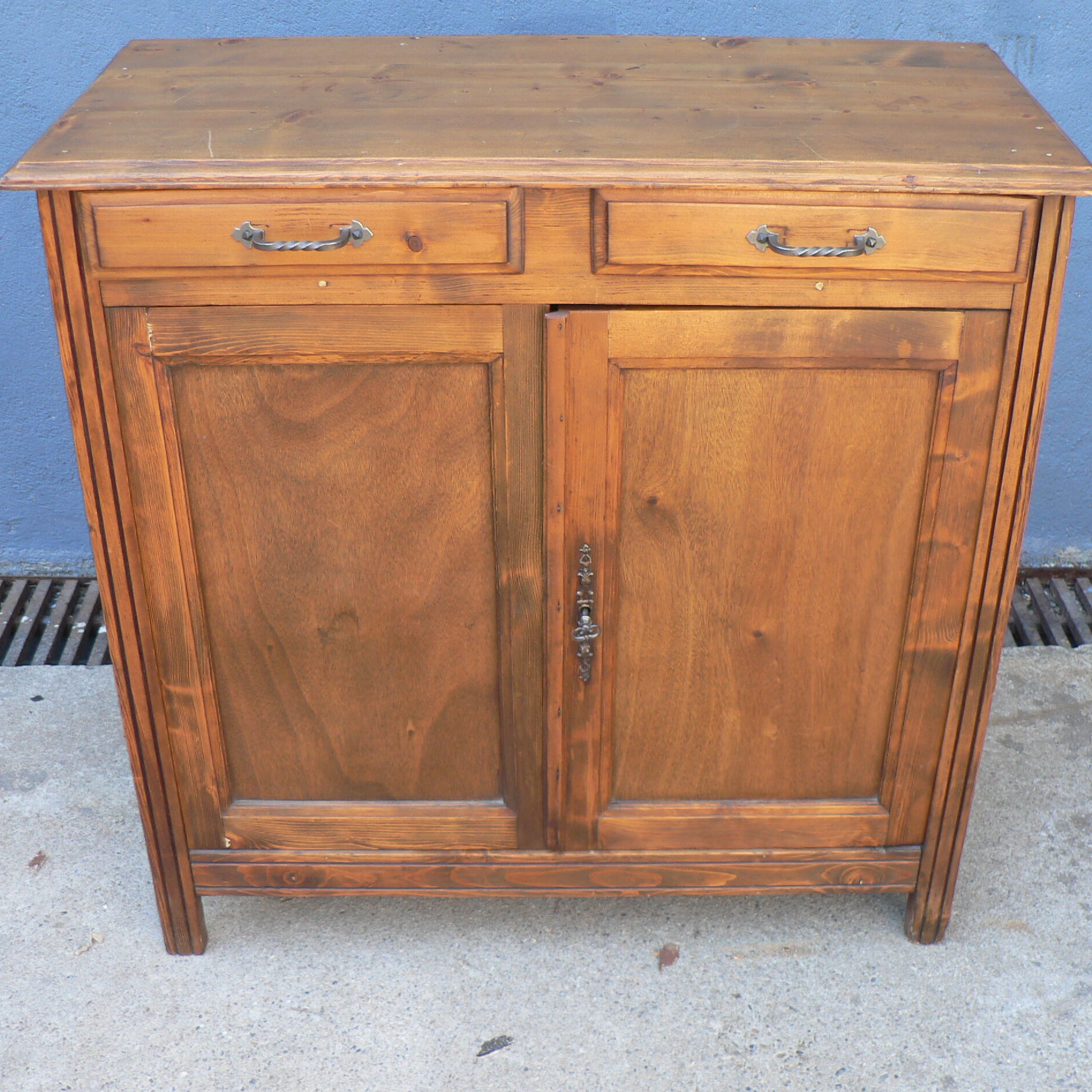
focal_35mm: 43
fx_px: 1535
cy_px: 539
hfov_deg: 39.1
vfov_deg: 39.2
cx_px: 588
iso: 80
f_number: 2.8
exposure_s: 1/50
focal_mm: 6
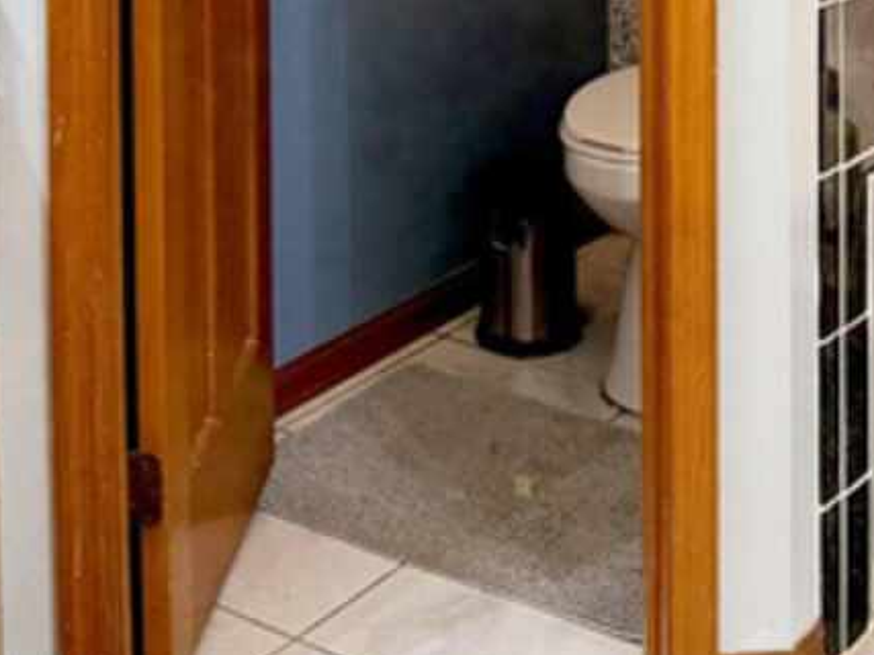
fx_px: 1817
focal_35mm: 72
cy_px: -266
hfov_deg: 27.0
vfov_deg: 18.5
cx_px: 544
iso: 200
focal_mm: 6.76
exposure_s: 1/120
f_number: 1.78
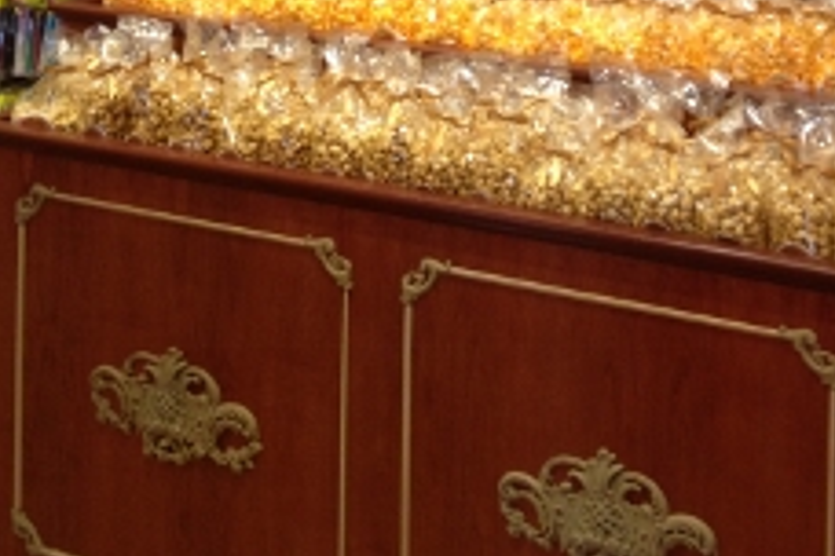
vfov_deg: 14.8
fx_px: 1971
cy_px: -305
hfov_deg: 23.7
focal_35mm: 85
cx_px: 612
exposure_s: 1/20
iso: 100
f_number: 2.4
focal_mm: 4.28
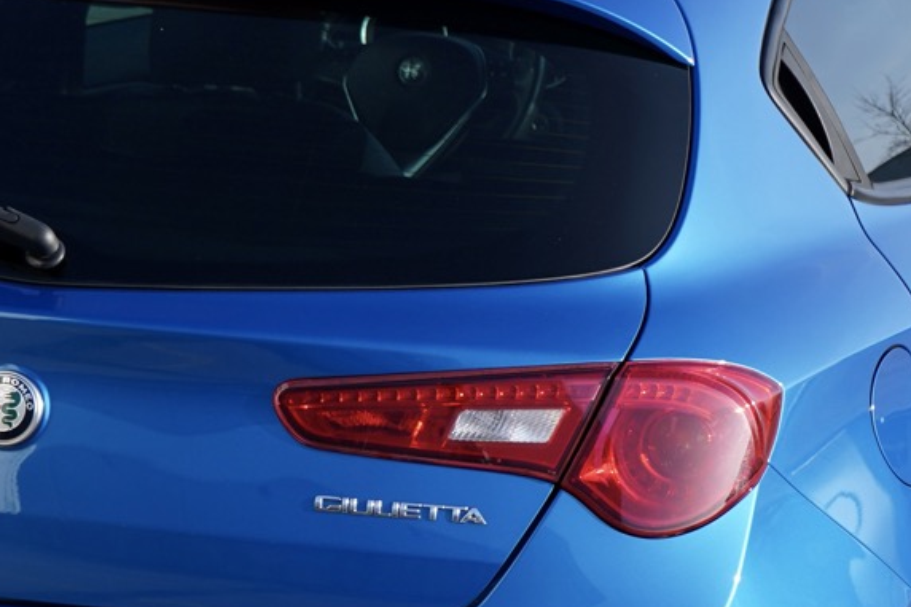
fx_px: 5945
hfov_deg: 8.8
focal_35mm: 235
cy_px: 553
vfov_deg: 5.8
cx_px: 637
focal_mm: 70
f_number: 6.3
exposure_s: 1/200
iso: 100
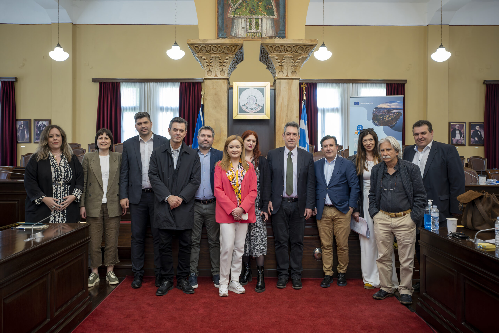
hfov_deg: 65.5
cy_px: 166
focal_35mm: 28
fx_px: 388
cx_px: 250
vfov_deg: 46.4
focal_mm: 28
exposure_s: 1/60
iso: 1600
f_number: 3.2
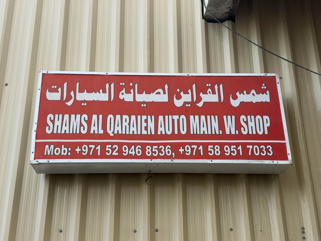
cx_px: 160
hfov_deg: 39.7
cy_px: 120
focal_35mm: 48
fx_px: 445
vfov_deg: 30.3
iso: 64
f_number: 1.78
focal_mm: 6.76
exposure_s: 1/819
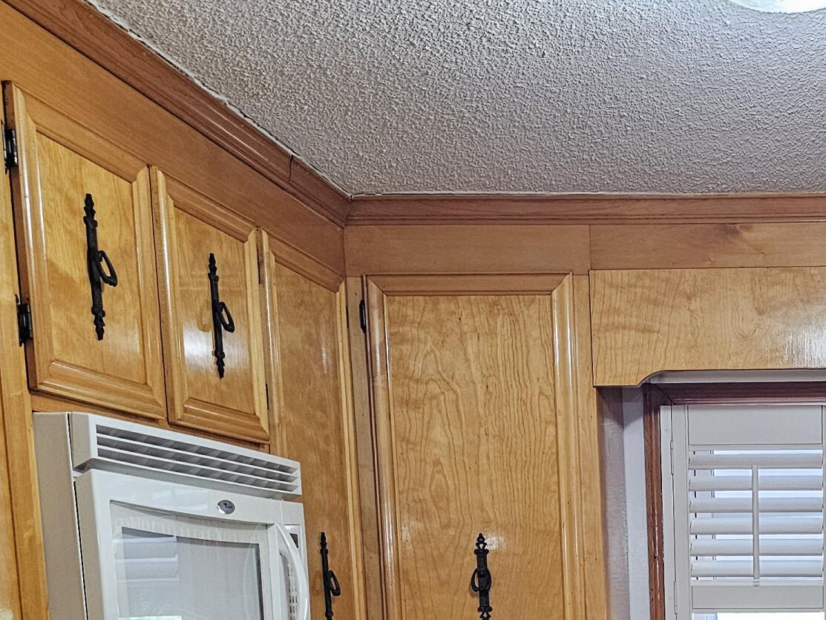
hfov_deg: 28.9
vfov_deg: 21.3
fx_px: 1480
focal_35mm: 62
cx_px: 858
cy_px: 824
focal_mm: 6.3
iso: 800
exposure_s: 1/120
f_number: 1.7
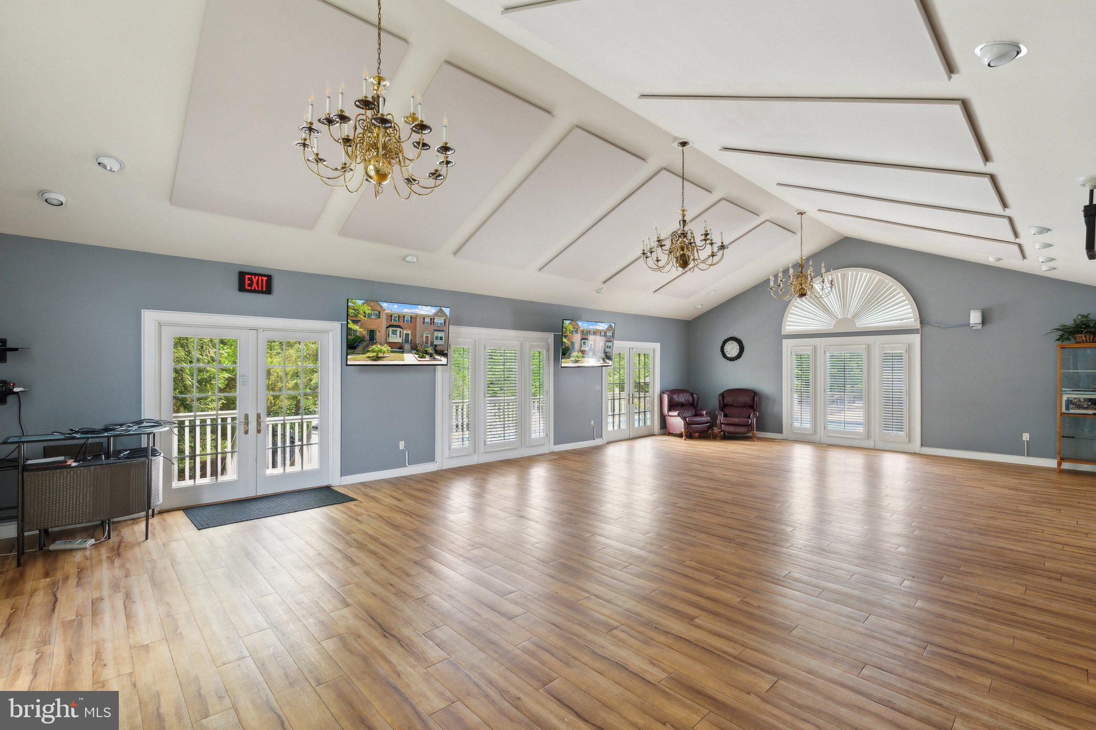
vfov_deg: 73.7
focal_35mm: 16
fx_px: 487
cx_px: 548
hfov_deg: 96.7
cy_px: 365
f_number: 7.1
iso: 1000
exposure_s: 1/80
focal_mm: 16
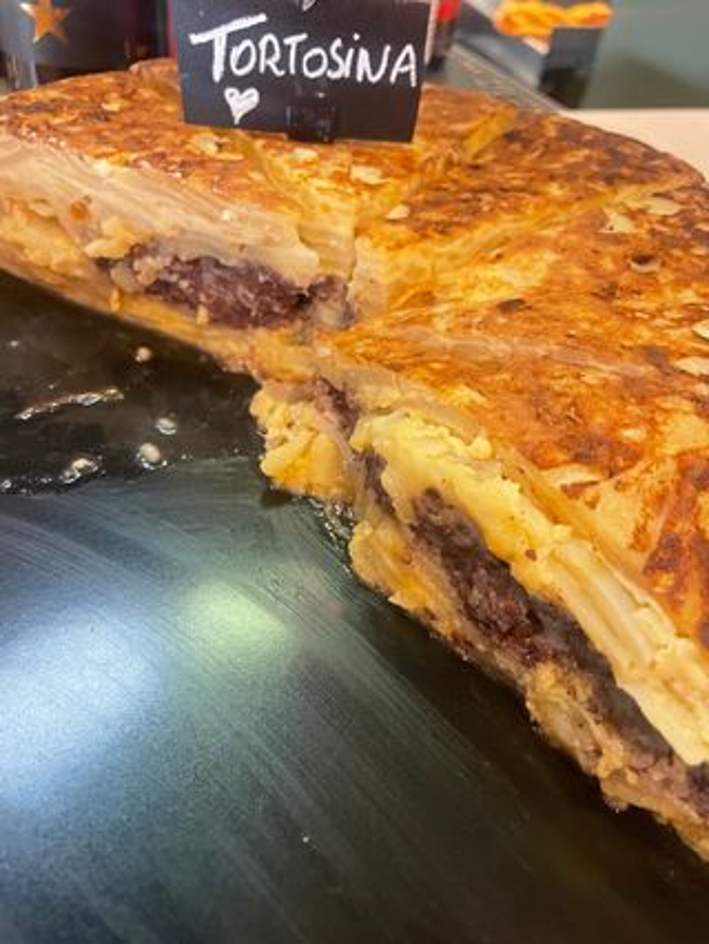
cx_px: 354
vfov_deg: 67.3
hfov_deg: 53.1
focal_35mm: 26
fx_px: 709
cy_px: 472
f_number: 1.6
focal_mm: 4.2
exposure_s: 1/60
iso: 320
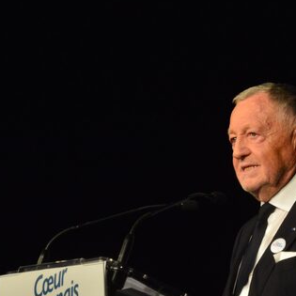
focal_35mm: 337
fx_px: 3261
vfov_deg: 5.2
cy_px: 235
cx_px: 304
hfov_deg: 5.2
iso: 2000
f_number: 5.6
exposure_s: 1/80
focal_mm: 105
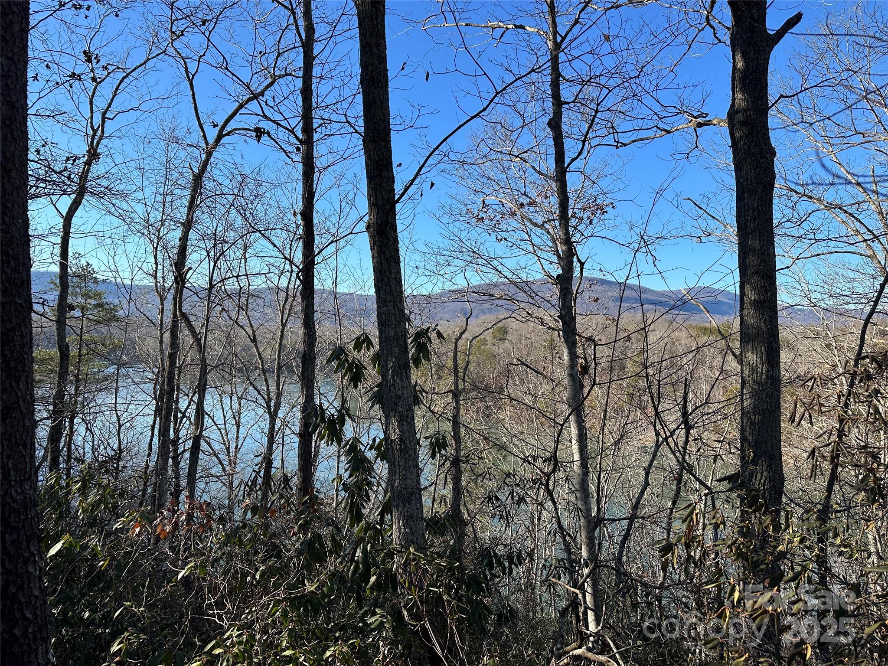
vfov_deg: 56.8
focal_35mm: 24
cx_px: 444
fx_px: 616
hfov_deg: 71.6
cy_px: 333
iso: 80
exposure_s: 1/2252
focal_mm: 6.86
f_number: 1.78
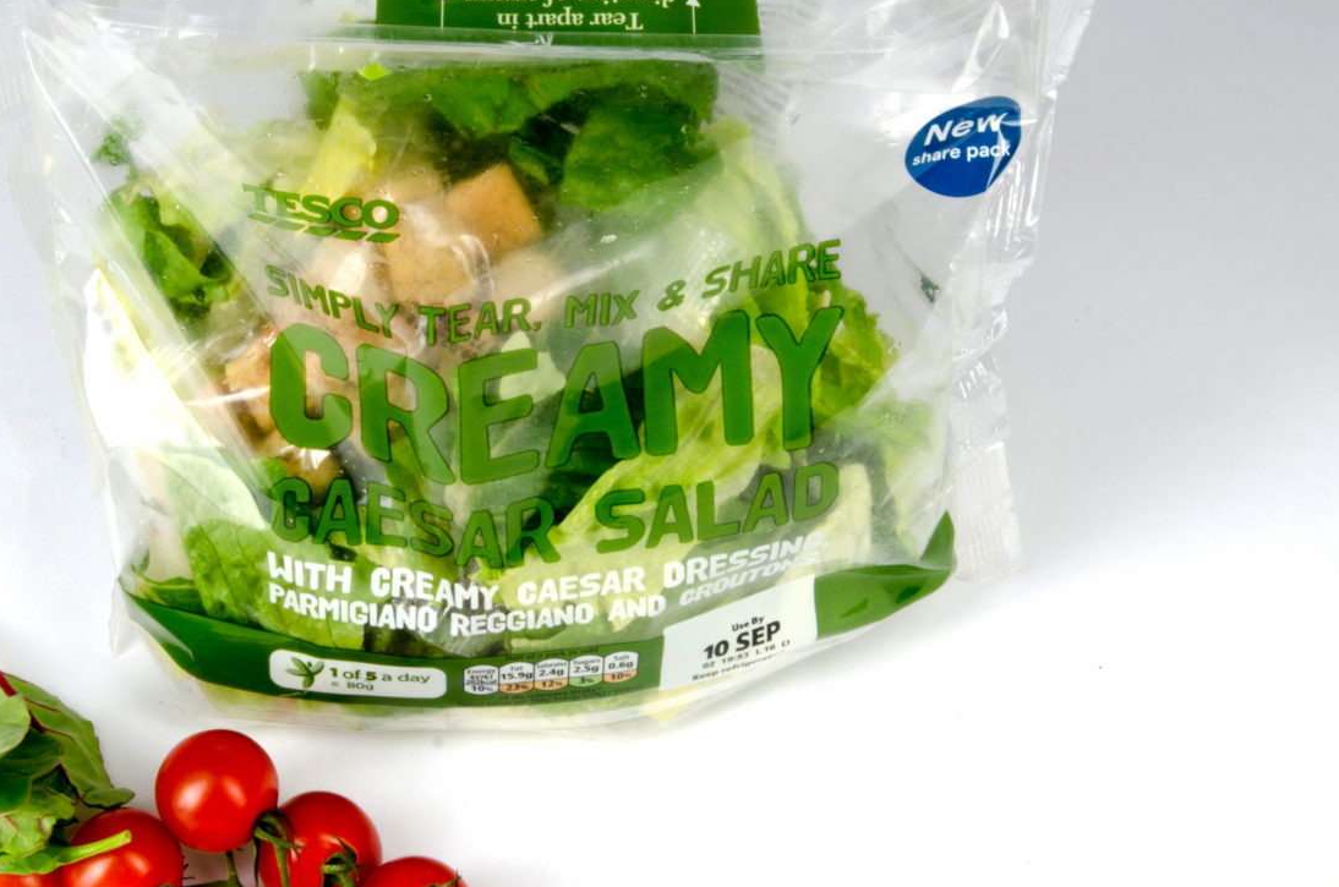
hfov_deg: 25.7
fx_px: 2933
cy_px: 481
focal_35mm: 79
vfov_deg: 17.2
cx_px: 561
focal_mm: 30
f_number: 16
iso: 100
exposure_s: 1/125
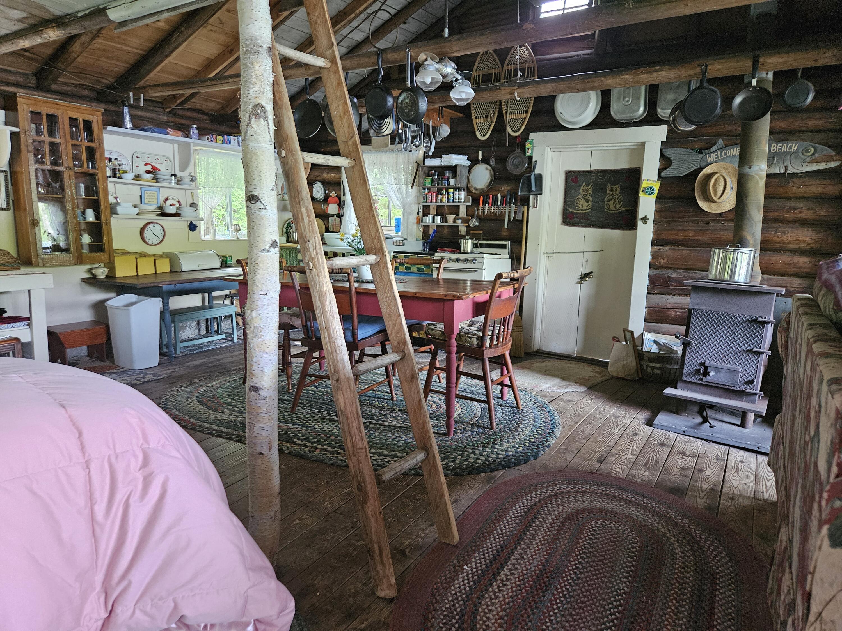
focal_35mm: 23
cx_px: 421
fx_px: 559
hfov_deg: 73.9
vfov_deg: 58.9
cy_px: 316
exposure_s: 1/60
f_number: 1.8
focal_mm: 5.4
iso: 800
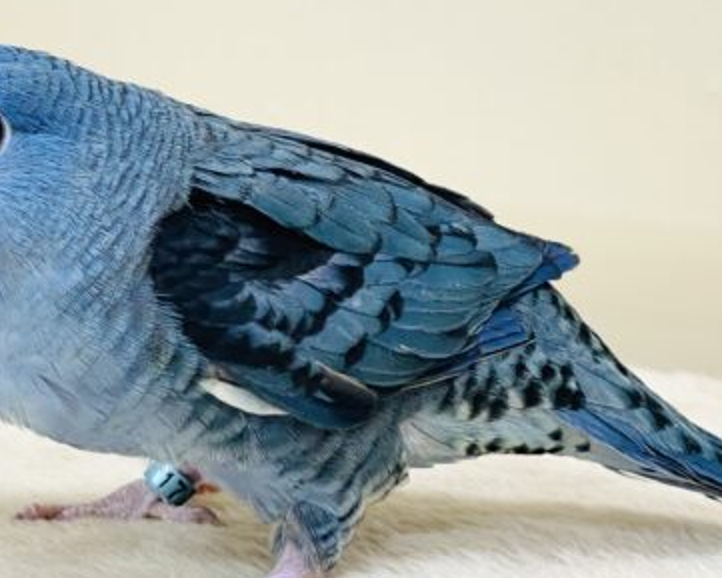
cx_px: 270
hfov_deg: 21.2
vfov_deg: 17.1
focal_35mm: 90
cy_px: 300
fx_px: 1924
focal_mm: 6
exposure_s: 1/99
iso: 200
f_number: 2
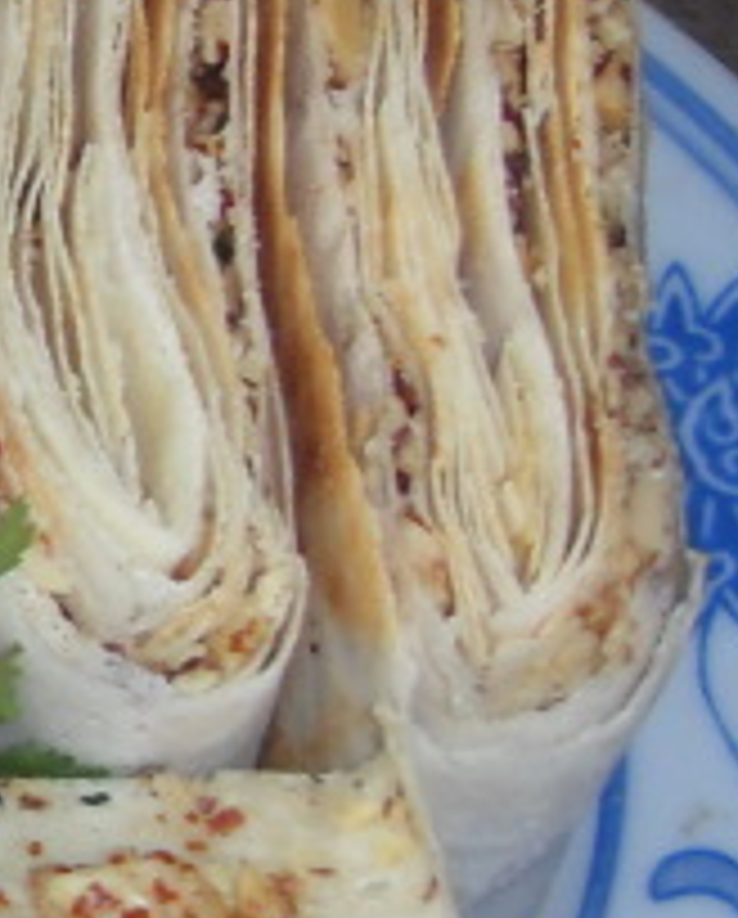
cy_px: 688
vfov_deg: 8.8
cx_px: -1071
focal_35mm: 220
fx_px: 5989
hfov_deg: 6.7
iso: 100
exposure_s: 1/45
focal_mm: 7.7
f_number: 3.7
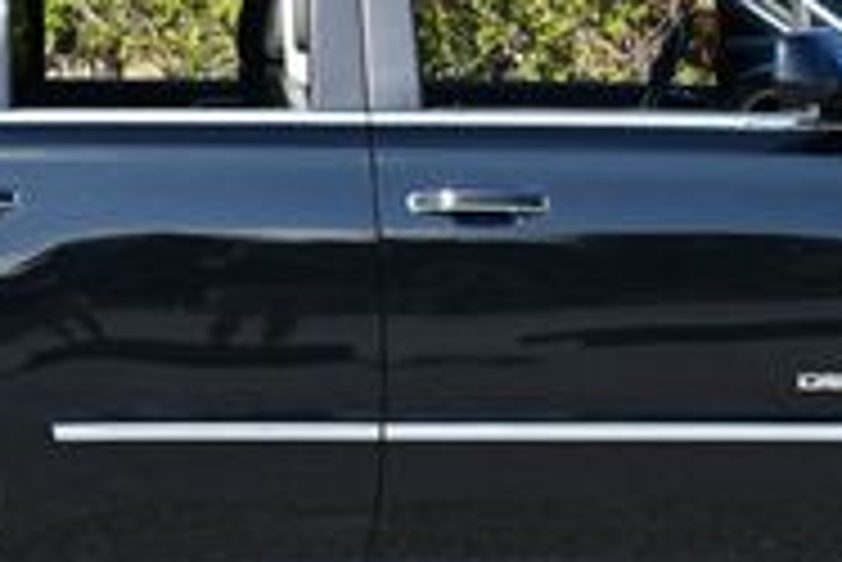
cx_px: 405
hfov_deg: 9.7
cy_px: 54
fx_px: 4962
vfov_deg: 6.5
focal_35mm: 212
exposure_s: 1/250
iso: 180
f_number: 8
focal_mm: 31
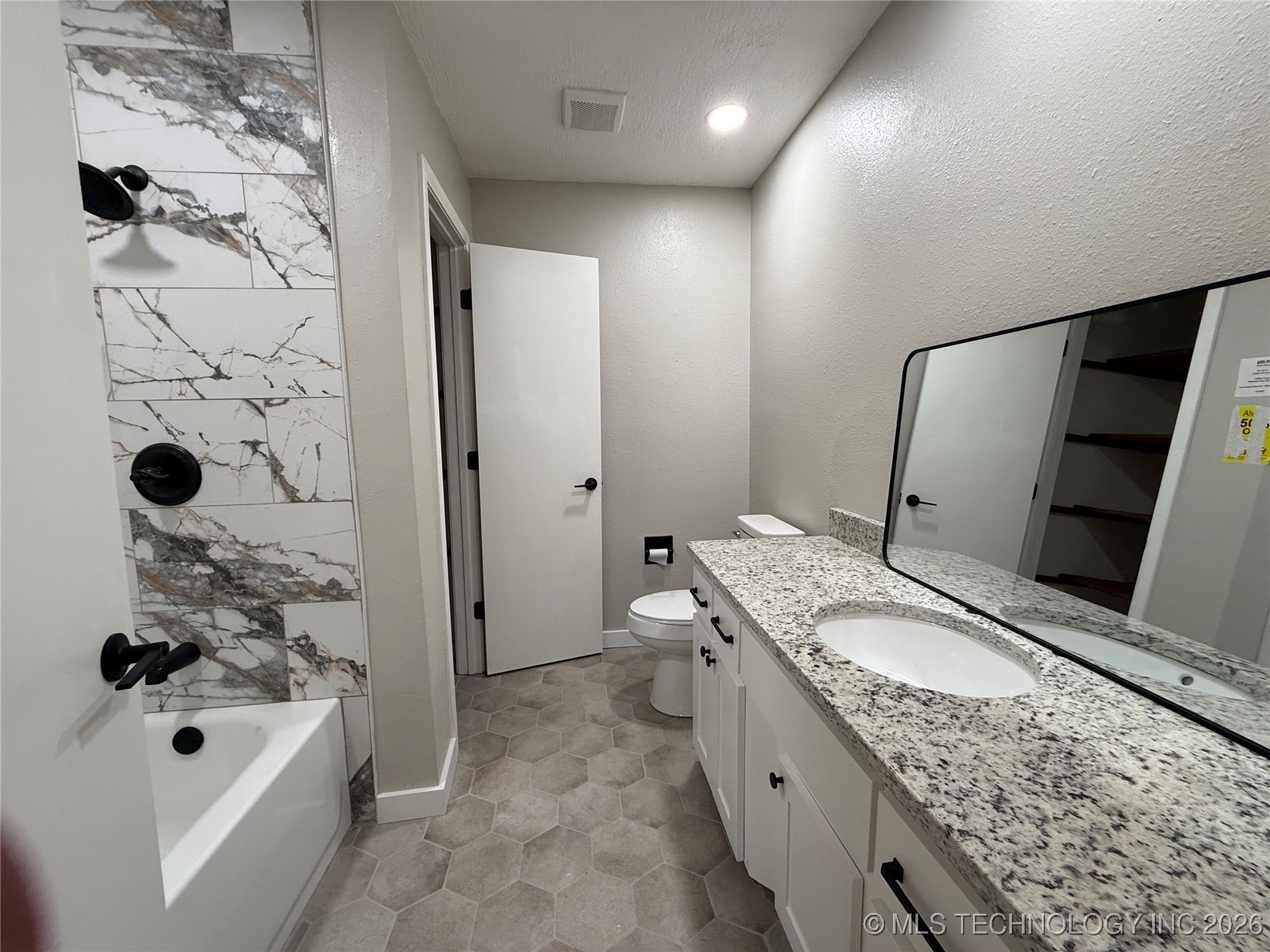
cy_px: 476
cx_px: 635
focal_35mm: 14
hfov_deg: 102.1
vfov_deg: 85.7
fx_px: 514
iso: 200
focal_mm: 2.22
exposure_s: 1/120
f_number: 2.2
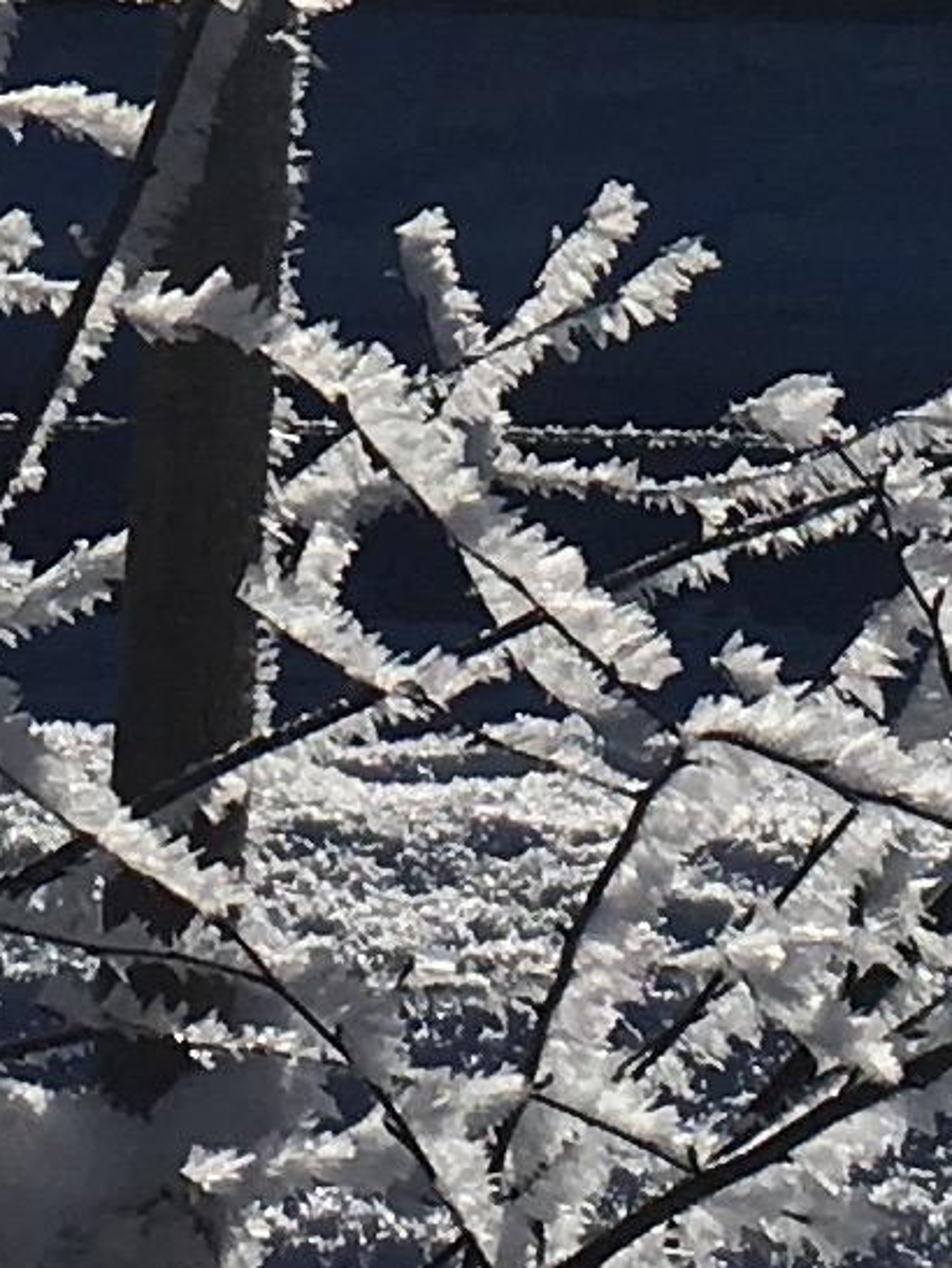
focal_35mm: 214
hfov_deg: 6.9
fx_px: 7841
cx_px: 81
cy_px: -968
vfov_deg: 8.9
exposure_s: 1/9615
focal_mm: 4.15
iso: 25
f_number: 2.2
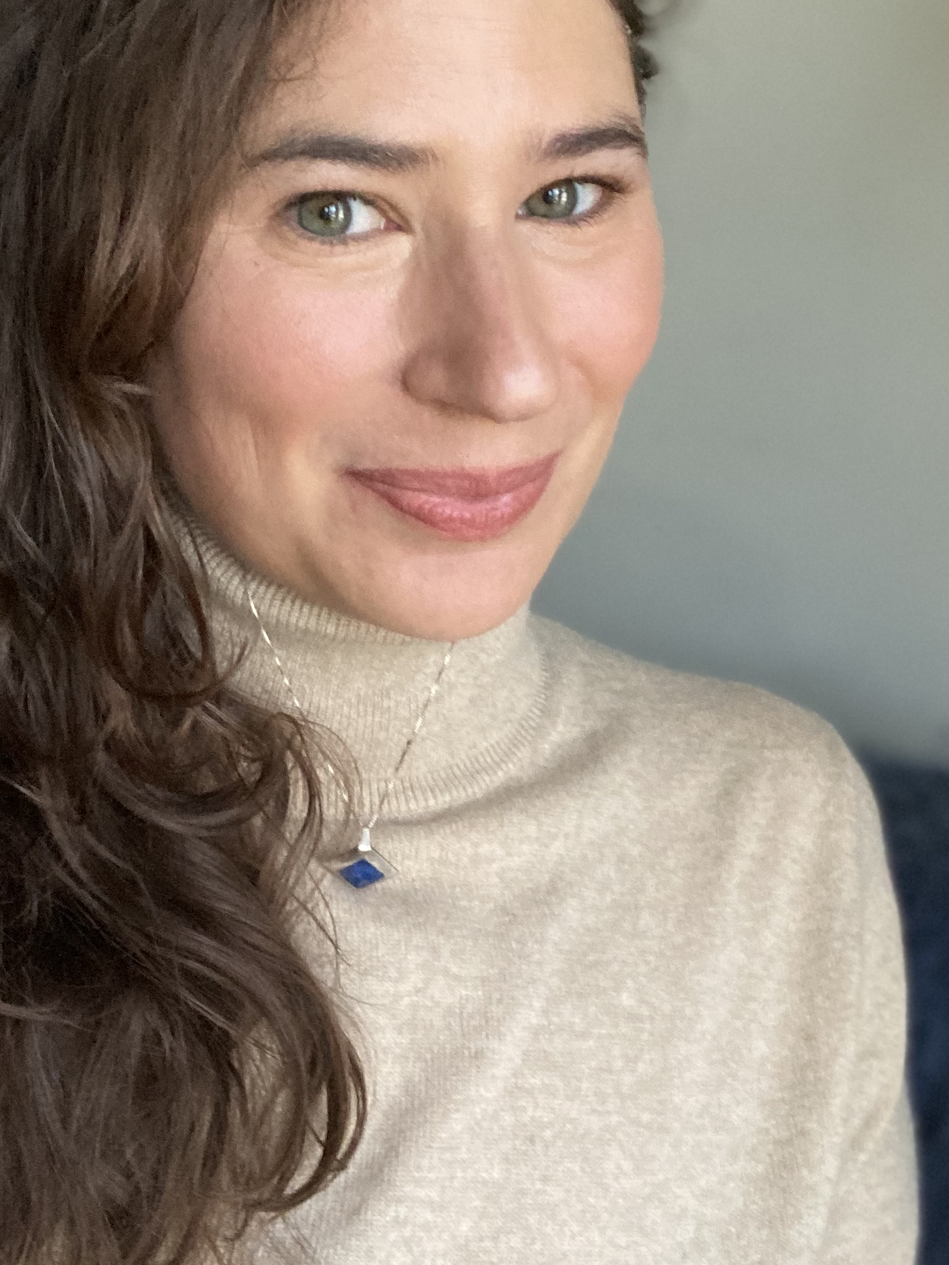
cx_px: 414
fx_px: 1864
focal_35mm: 51
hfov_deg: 28.5
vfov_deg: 37.5
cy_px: 566
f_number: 2.2
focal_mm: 2.87
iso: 320
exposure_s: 1/56
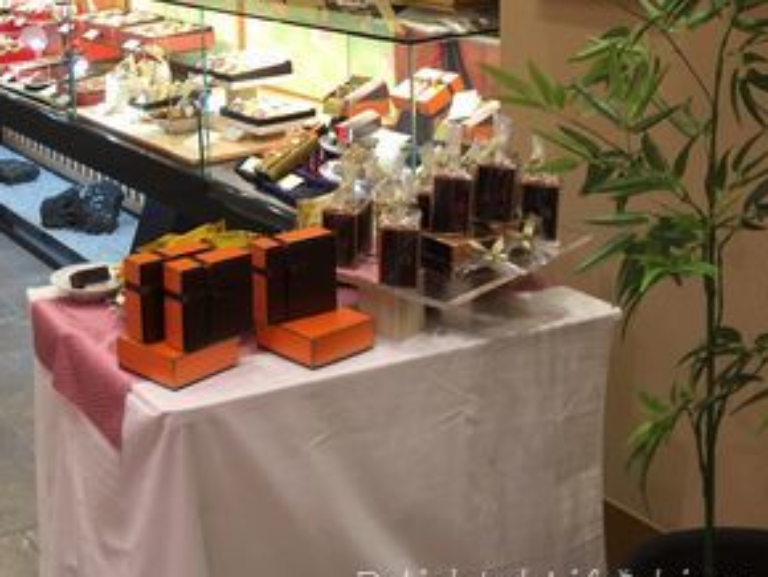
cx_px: 64
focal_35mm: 55
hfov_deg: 33.0
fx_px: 1221
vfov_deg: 25.8
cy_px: 70
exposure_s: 1/50
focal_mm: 4.15
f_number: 2.2
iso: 32
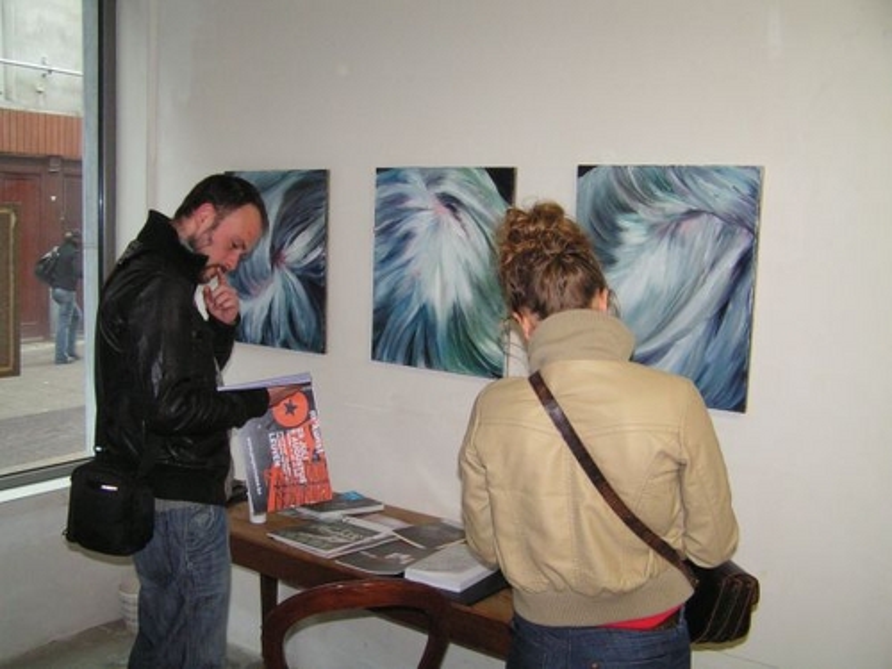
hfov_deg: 49.0
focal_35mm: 38
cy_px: 334
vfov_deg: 37.7
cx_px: 446
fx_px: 979
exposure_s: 1/40
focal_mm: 6.3
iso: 200
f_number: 2.8
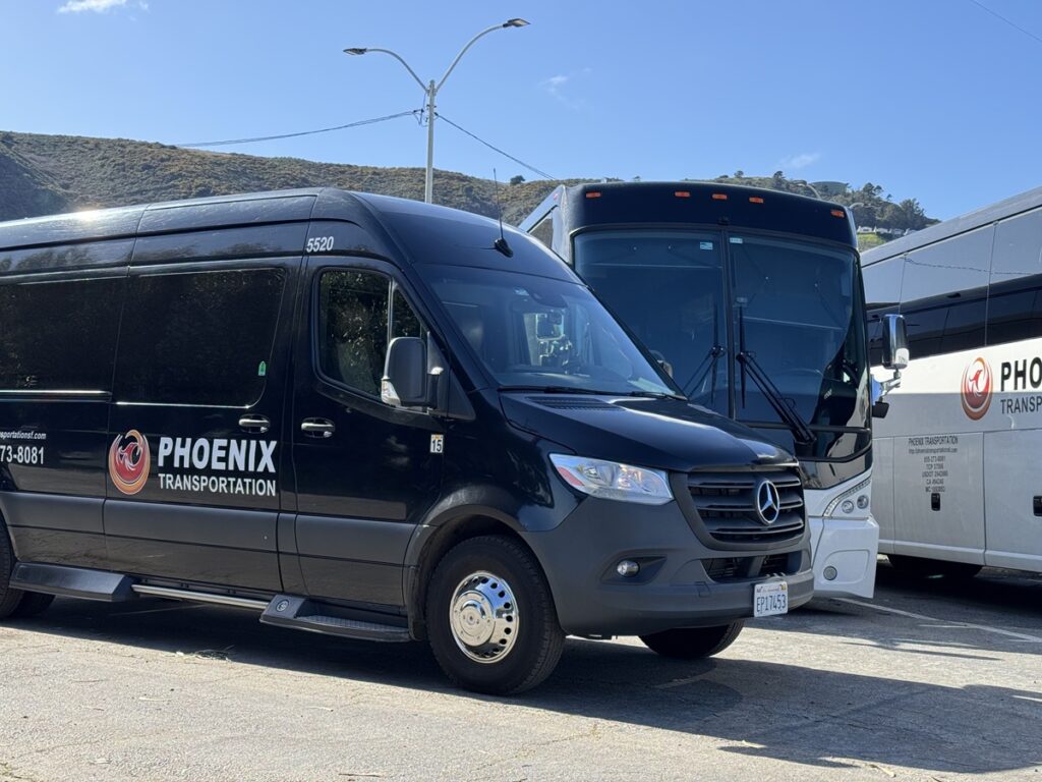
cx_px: 521
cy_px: 391
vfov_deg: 30.3
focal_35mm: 48
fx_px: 1445
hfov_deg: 39.7
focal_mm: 6.76
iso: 64
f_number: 1.78
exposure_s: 1/1597
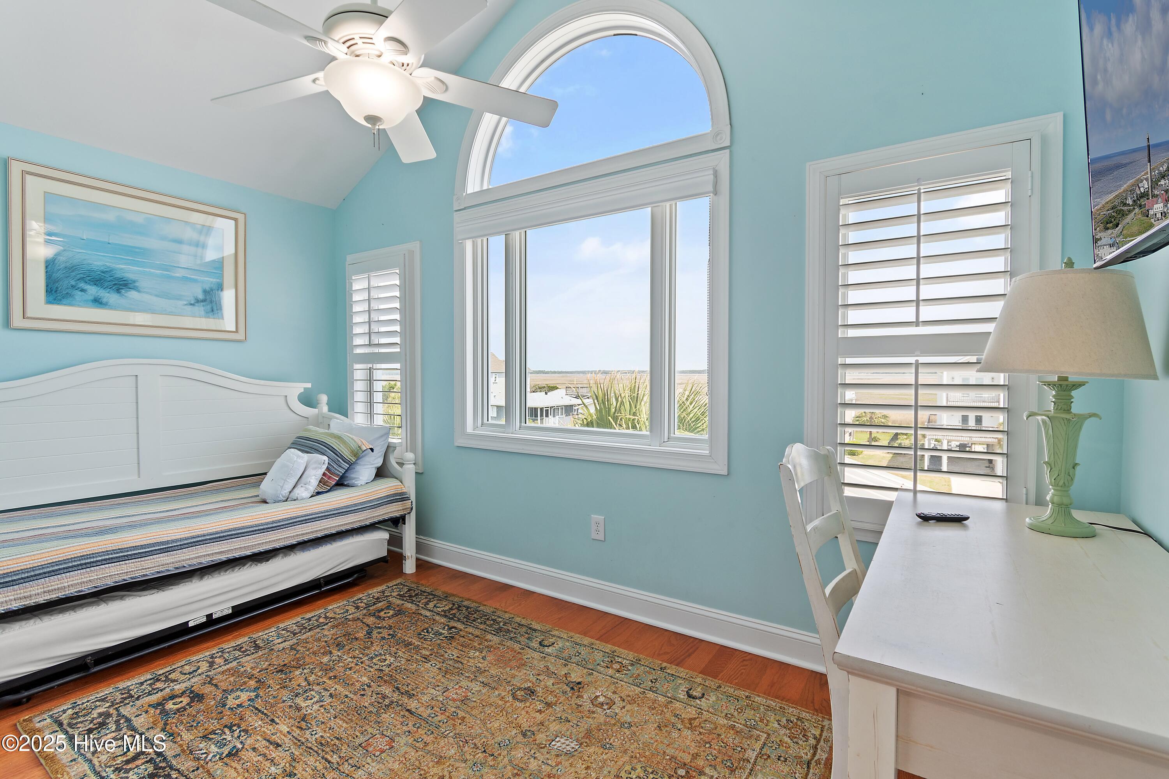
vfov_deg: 73.7
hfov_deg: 96.7
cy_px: 390
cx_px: 584
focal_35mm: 16
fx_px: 520
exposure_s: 1/20
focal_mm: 11
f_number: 4.8
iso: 100
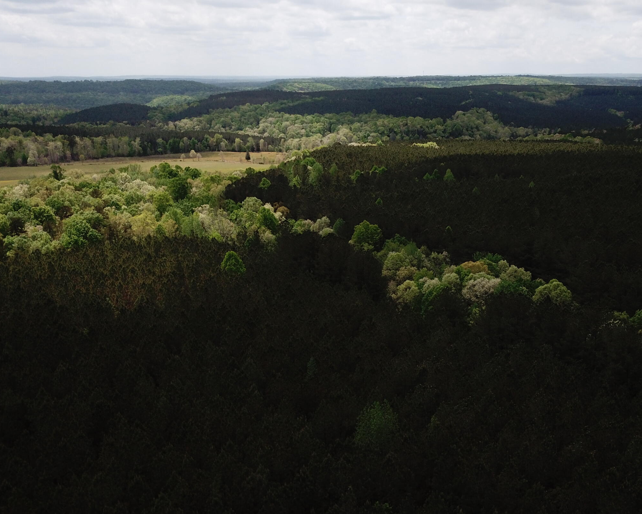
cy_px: 291
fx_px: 722
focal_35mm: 38
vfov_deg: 39.1
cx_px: 426
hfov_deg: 47.2
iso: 100
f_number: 2.2
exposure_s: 1/1484
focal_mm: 4.73
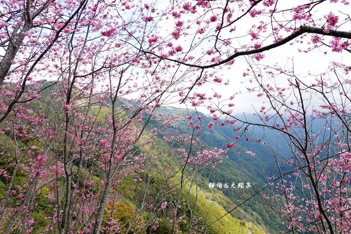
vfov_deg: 53.1
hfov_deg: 73.8
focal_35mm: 24
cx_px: 176
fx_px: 234
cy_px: 117
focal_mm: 9
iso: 125
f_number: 4
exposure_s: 1/400
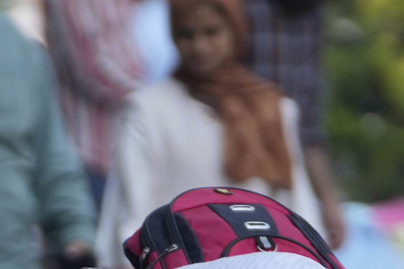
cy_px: 471
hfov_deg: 1.5
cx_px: -21
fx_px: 15232
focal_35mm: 1357
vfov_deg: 1.0
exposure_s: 1/4000
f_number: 2.8
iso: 400
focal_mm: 178
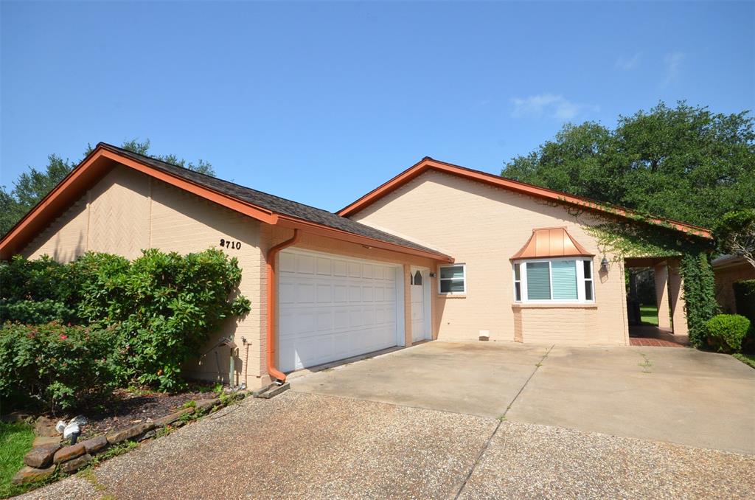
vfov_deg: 59.3
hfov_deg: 81.3
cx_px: 378
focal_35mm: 21
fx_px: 439
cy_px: 250
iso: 800
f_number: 13
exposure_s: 1/640
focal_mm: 14
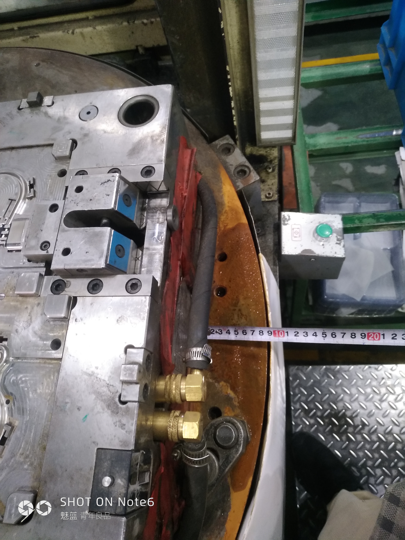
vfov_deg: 71.6
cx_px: 202
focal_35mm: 24
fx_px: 374
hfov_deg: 56.8
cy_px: 270
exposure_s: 1/20
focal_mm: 3.94
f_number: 1.9
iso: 883
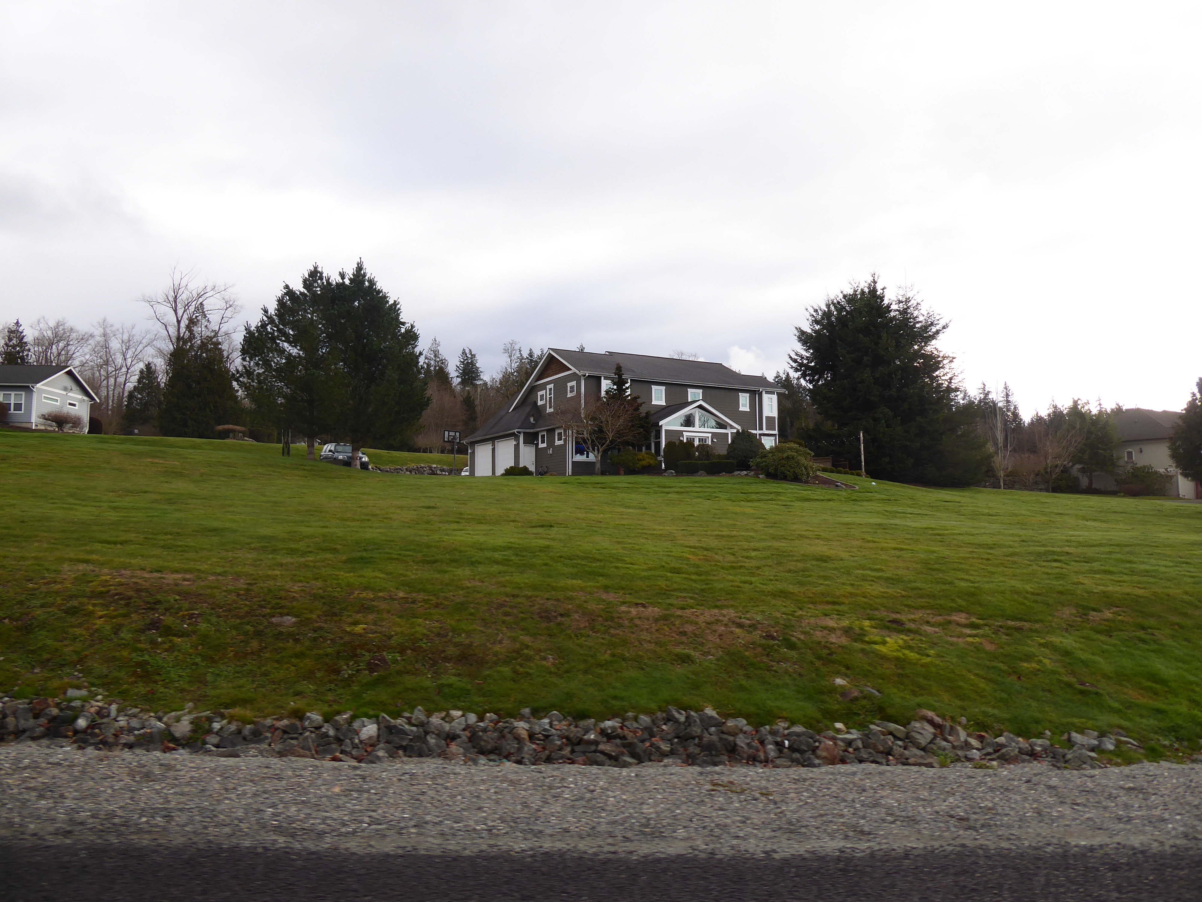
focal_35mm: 25
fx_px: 868
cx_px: 601
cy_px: 451
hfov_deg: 69.4
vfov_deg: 54.9
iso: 80
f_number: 3.3
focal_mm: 4.3
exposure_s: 1/250
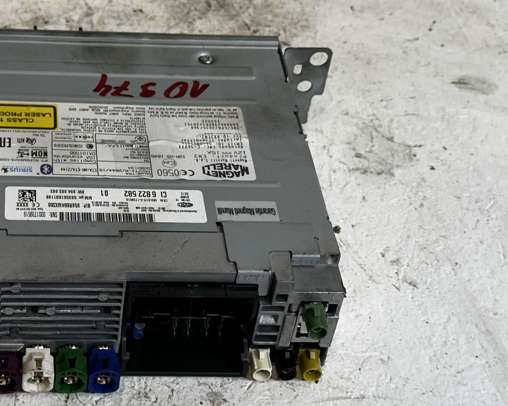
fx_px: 1173
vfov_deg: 19.7
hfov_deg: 24.0
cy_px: 208
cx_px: 97
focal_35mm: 78
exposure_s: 1/100
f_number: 1.78
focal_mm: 6.86
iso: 50
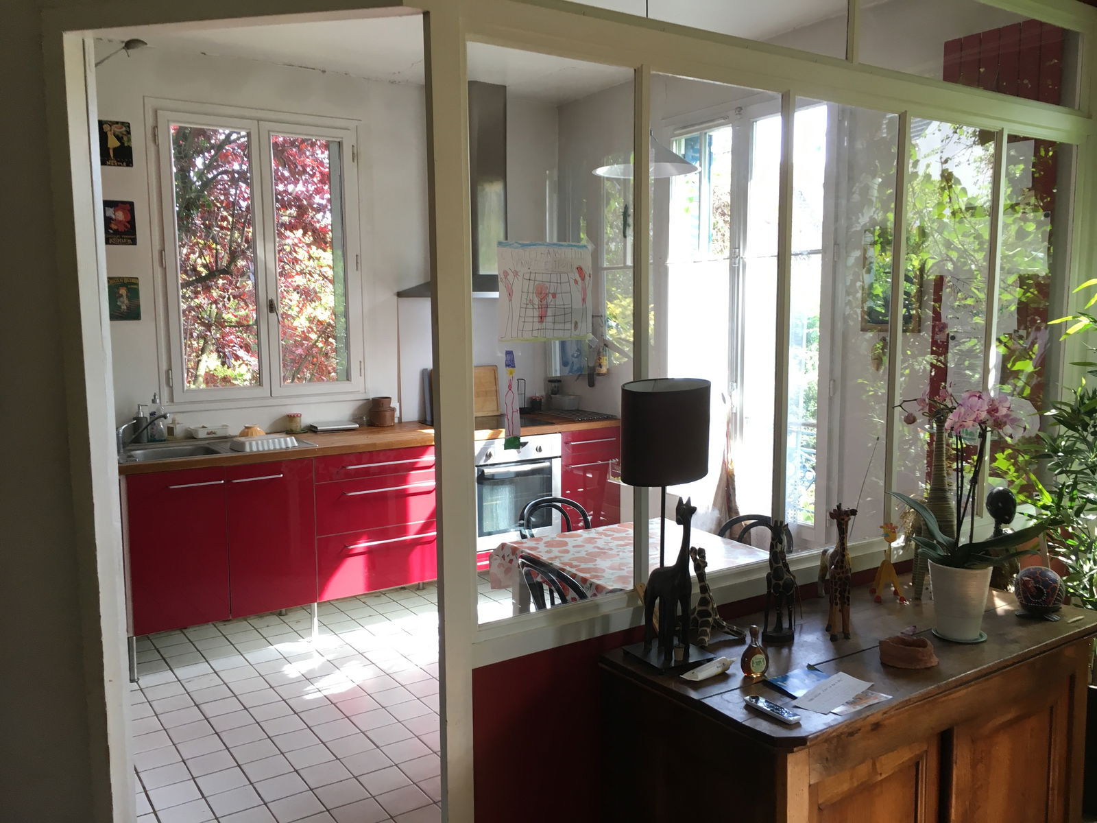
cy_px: 412
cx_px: 548
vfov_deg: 48.2
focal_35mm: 29
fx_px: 919
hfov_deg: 61.7
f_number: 2.2
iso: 32
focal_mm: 4.15
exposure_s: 1/33
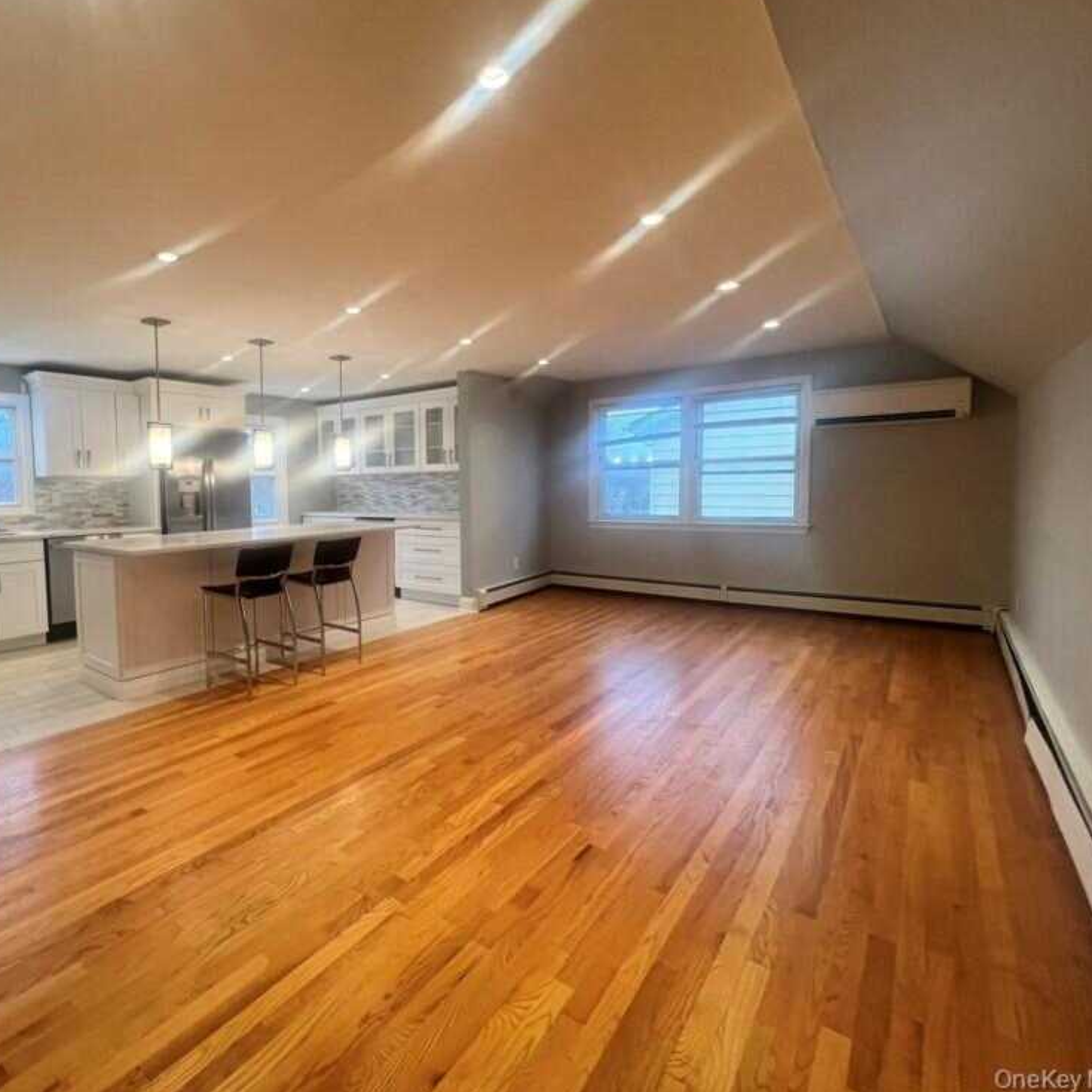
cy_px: 527
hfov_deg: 85.1
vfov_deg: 87.4
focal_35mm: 16
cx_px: 385
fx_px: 571
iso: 250
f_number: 1.8
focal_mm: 1.57
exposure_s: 1/120
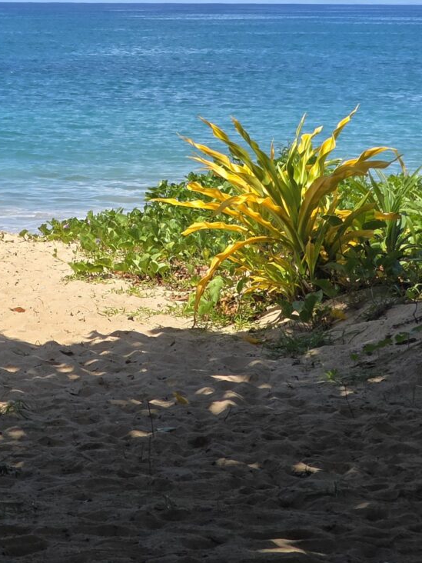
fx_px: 2617
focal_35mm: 161
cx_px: 53
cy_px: -63
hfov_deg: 9.2
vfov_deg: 12.1
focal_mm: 7.9
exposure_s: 1/2000
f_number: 2.4
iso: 50
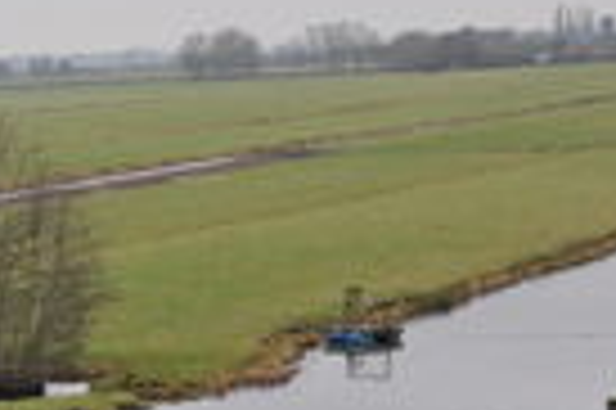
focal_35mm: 188
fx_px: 3213
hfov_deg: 10.5
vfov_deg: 7.3
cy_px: 288
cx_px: -333
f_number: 9
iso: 400
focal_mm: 38
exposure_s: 1/80
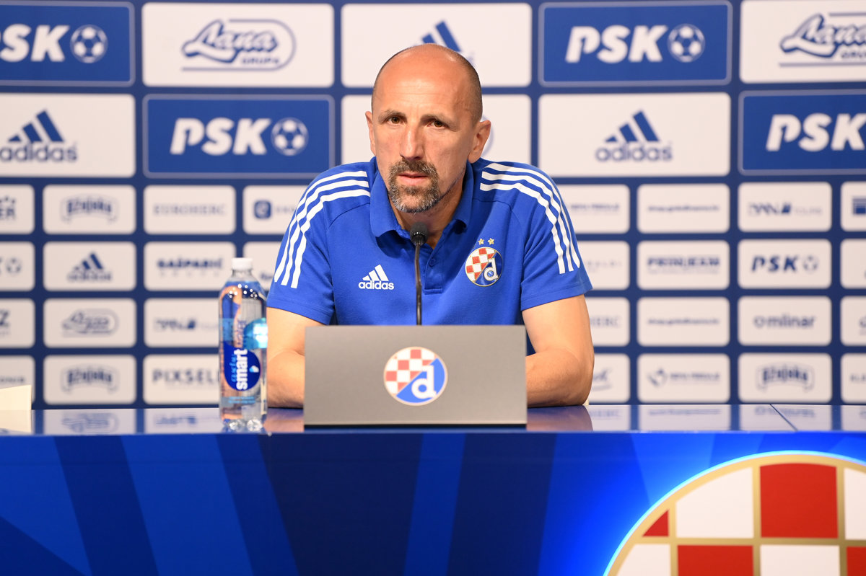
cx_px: 433
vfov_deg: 6.9
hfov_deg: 10.3
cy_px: 288
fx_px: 4809
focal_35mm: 200
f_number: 3.5
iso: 2000
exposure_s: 1/800
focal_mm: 200
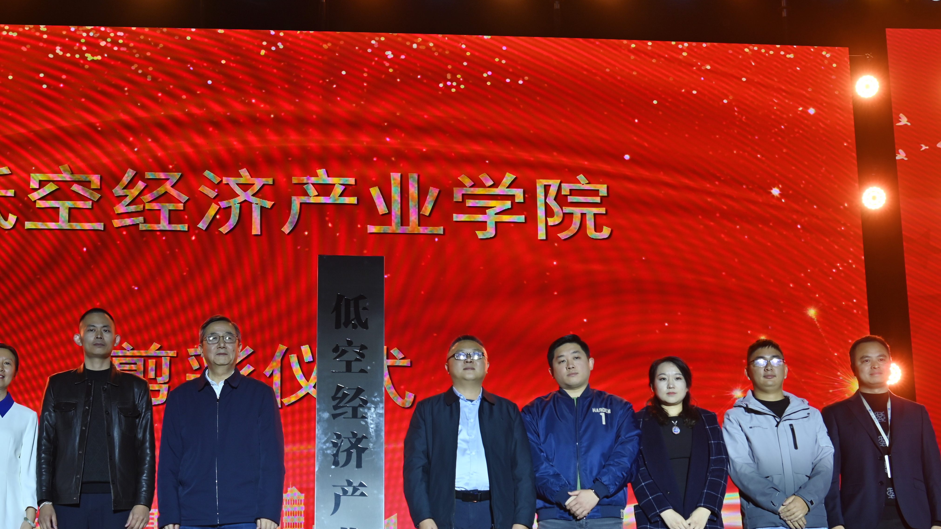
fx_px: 1649
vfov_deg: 18.2
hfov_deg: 31.7
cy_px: 352
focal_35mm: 66
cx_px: 335
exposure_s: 1/60
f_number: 4.5
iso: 125
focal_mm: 30.5
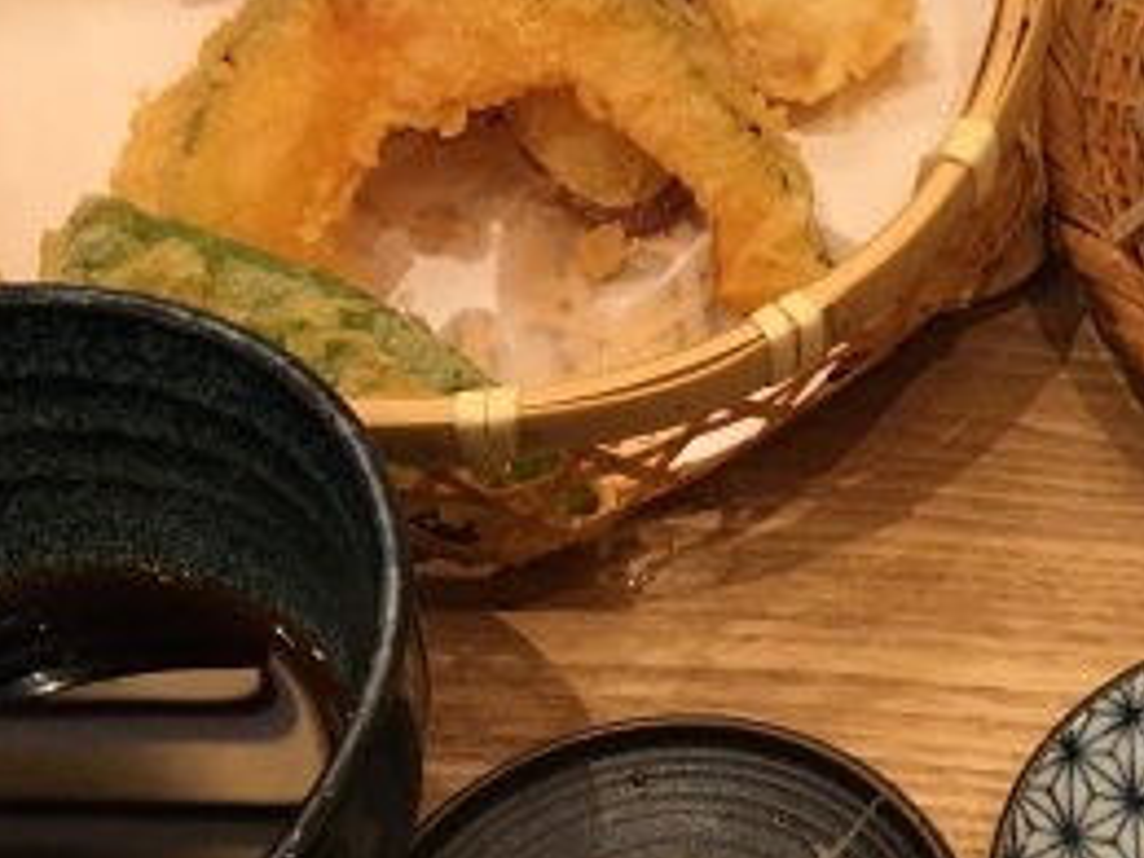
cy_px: 418
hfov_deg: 28.3
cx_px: 920
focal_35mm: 67
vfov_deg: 21.9
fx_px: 2214
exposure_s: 1/30
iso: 160
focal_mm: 4.15
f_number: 2.2
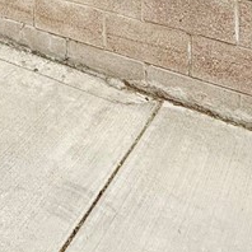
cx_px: -13
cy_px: -219
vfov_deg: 19.2
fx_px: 527
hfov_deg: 25.3
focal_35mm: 64
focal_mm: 2.22
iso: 50
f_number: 2.2
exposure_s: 1/1961
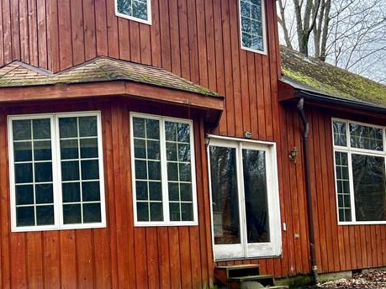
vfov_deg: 25.1
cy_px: 196
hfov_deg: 32.9
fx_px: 647
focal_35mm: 58
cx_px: 118
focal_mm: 5.7
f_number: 1.5
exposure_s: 1/611
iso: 50
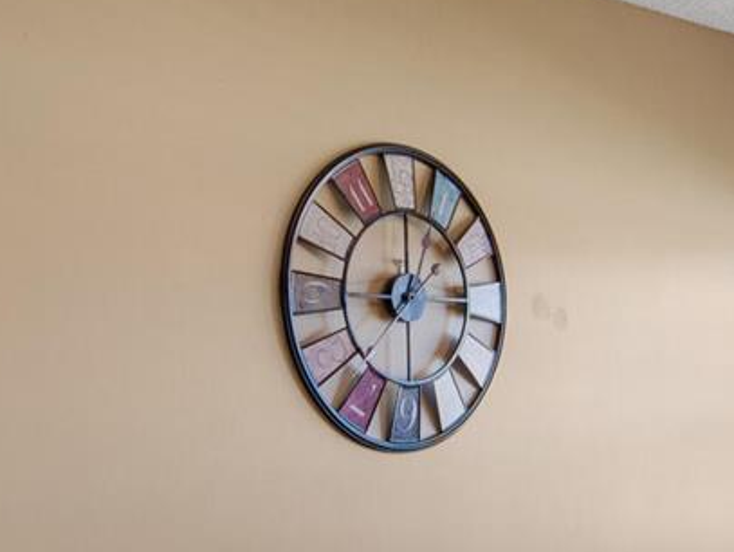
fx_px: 2462
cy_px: 455
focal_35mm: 116
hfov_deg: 16.9
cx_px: 521
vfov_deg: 12.7
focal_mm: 16
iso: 320
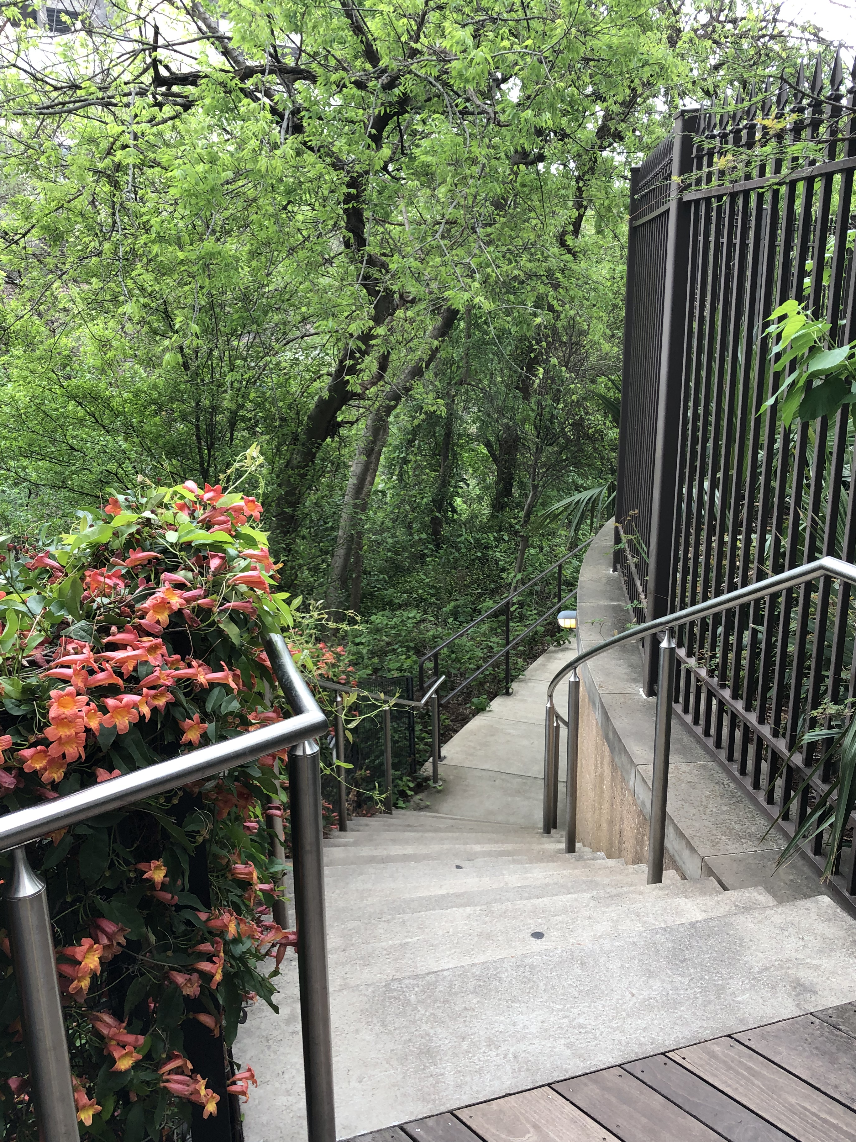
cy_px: 614
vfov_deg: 58.3
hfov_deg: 45.4
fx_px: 1022
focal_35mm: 31
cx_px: 442
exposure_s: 1/120
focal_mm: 4
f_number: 1.8
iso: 40
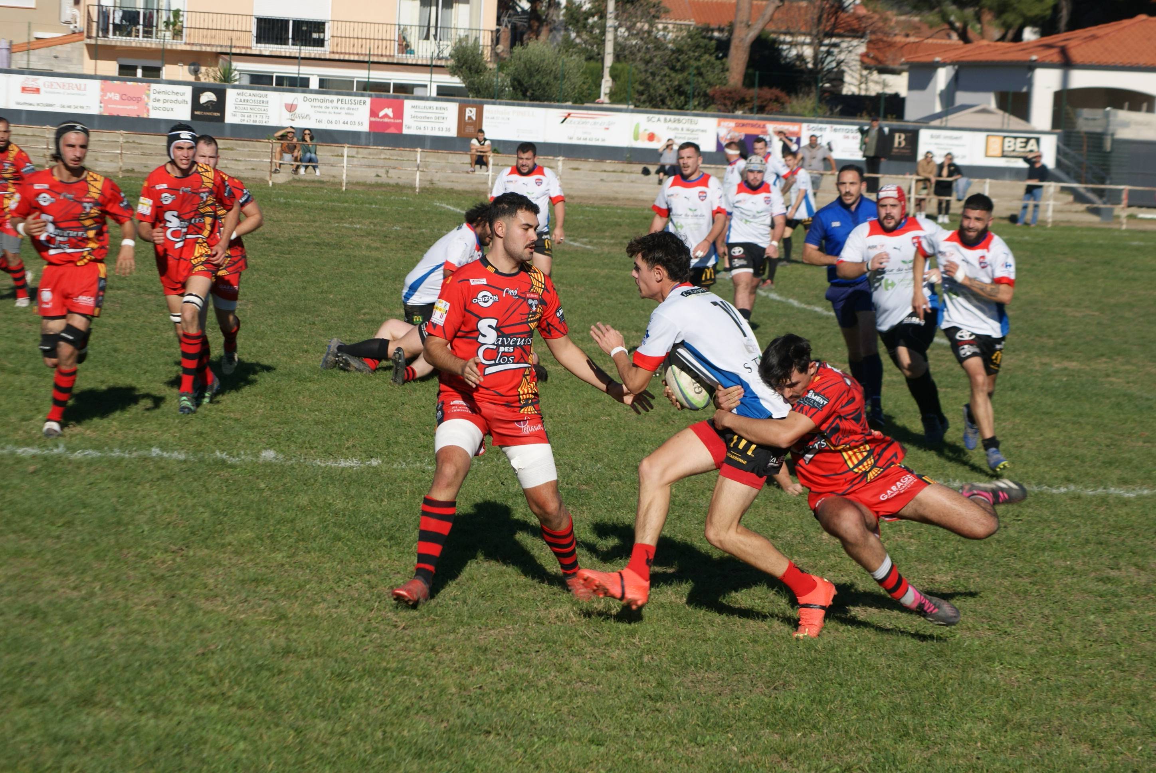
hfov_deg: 19.4
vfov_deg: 13.1
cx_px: 578
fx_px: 3374
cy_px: 386
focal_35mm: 105
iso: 100
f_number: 8
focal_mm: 70
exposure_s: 1/500
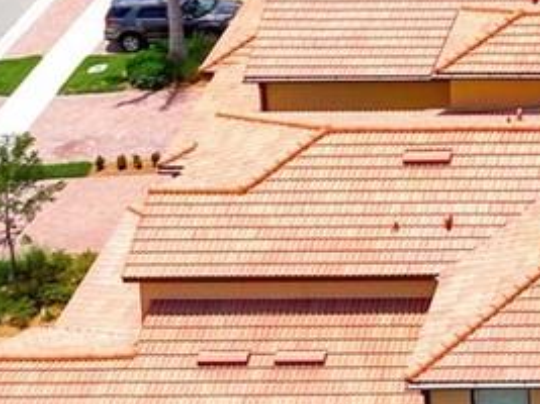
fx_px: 2245
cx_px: 959
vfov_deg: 9.5
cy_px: -468
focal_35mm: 144
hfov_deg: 12.6
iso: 100
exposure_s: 1/1600
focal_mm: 12.3
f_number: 4
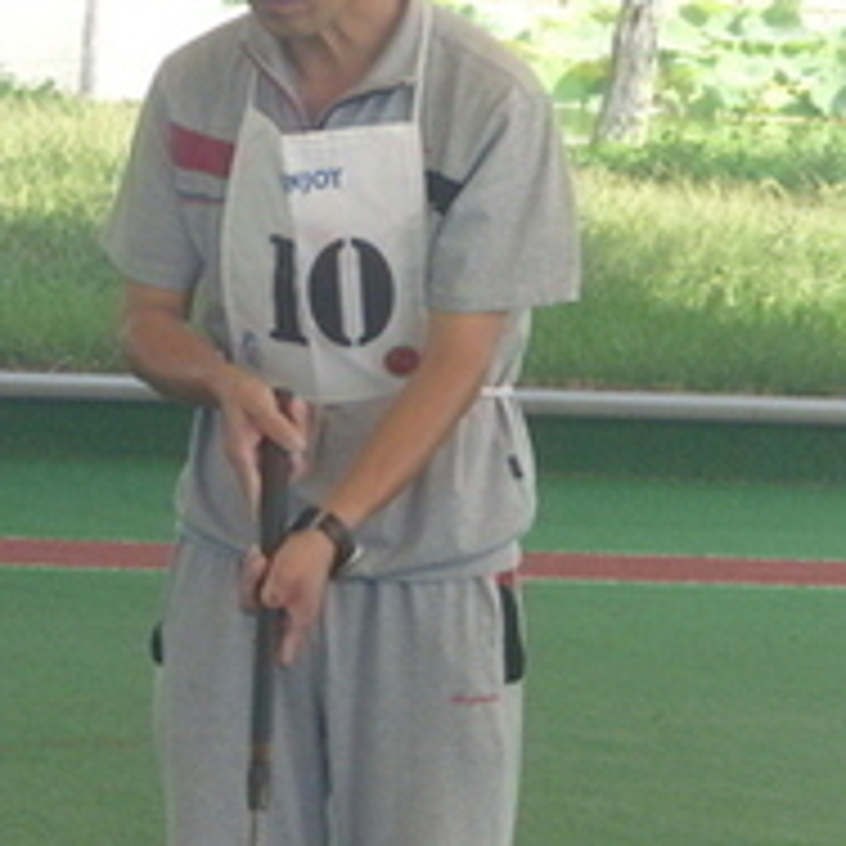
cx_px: 117
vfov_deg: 6.1
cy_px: 626
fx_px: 7963
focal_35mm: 288
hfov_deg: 6.1
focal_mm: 17
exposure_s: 1/180
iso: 100
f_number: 4.5
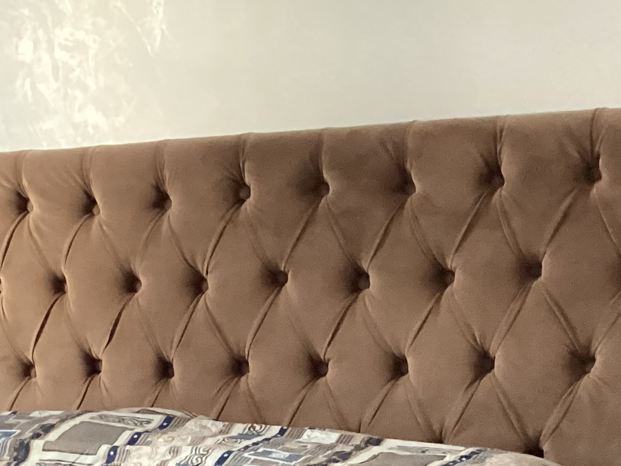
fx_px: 1704
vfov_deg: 14.5
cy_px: 706
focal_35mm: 95
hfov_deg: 20.4
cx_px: 132
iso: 400
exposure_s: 1/40
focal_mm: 3.3
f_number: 2.4
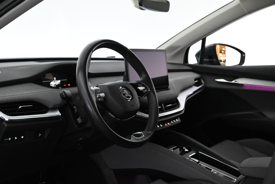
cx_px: 138
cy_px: 92
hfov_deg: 45.0
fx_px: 332
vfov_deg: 30.8
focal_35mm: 44
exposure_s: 1/50
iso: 5000
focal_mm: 29
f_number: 4.8
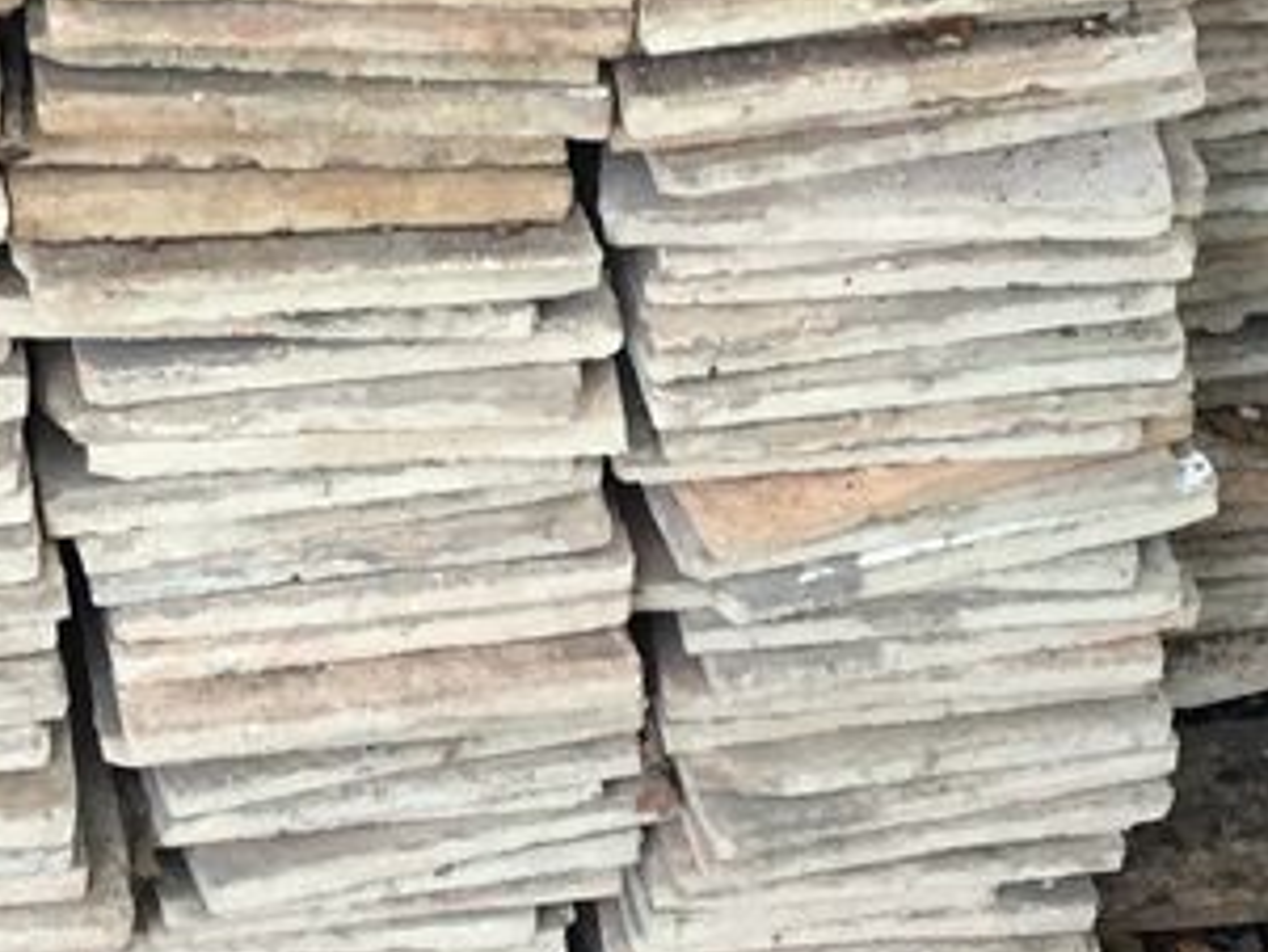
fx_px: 3774
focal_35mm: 103
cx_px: 249
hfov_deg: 18.9
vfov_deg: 14.4
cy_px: 434
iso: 80
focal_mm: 3.3
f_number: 2.4
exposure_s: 1/33
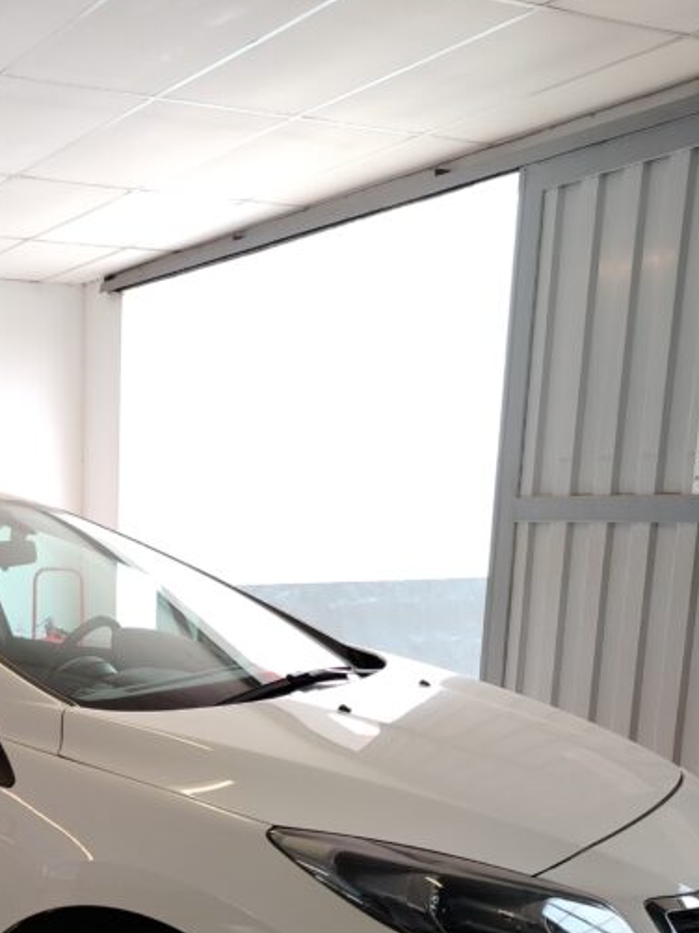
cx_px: 6
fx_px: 1320
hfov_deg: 27.9
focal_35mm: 49
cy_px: 820
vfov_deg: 36.7
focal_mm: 5.25
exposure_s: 1/50
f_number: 1.75
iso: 288
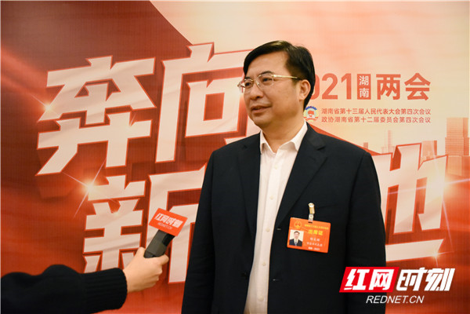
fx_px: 392
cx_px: 235
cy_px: 157
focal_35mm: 30
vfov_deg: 43.6
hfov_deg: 61.9
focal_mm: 20
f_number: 3.5
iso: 3600
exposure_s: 1/80
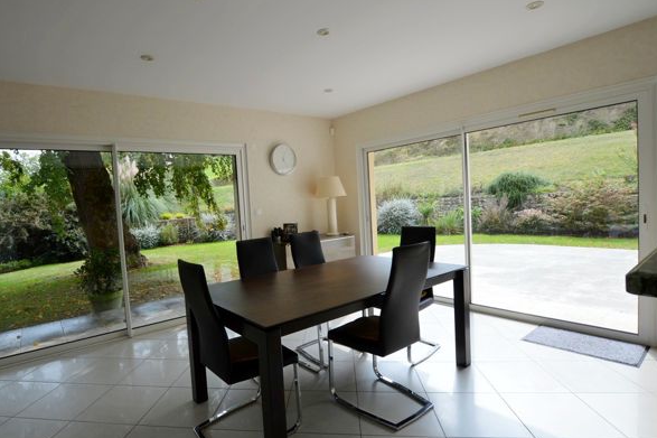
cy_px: 222
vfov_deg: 67.4
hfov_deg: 89.5
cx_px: 285
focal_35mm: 18
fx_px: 328
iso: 160
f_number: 5.6
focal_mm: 10
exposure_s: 1/125
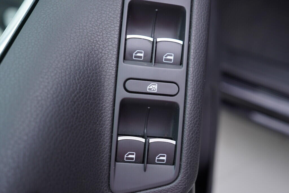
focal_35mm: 36
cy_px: 96
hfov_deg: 53.1
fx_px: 289
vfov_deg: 36.9
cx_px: 144
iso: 125
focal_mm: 24
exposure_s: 1/40
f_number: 2.8
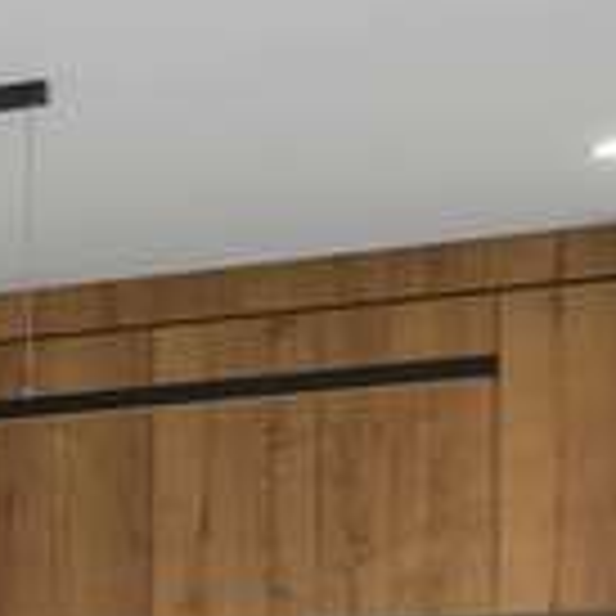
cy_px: 951
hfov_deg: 7.7
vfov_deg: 11.2
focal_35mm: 149
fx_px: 3000
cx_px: -1861
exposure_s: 1/30
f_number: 4
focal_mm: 10
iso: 100
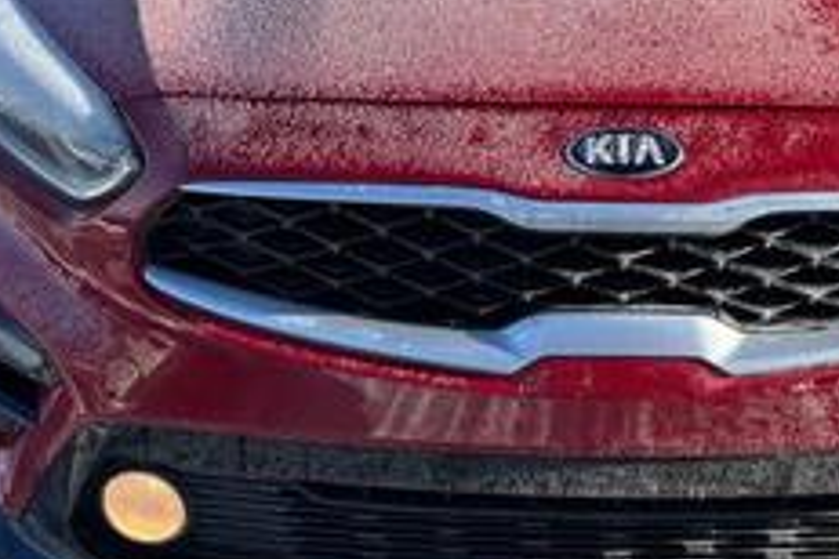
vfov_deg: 22.5
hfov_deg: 33.2
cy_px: 76
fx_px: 1375
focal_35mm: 59
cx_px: 639
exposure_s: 1/1642
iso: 50
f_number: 1.6
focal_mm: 5.96
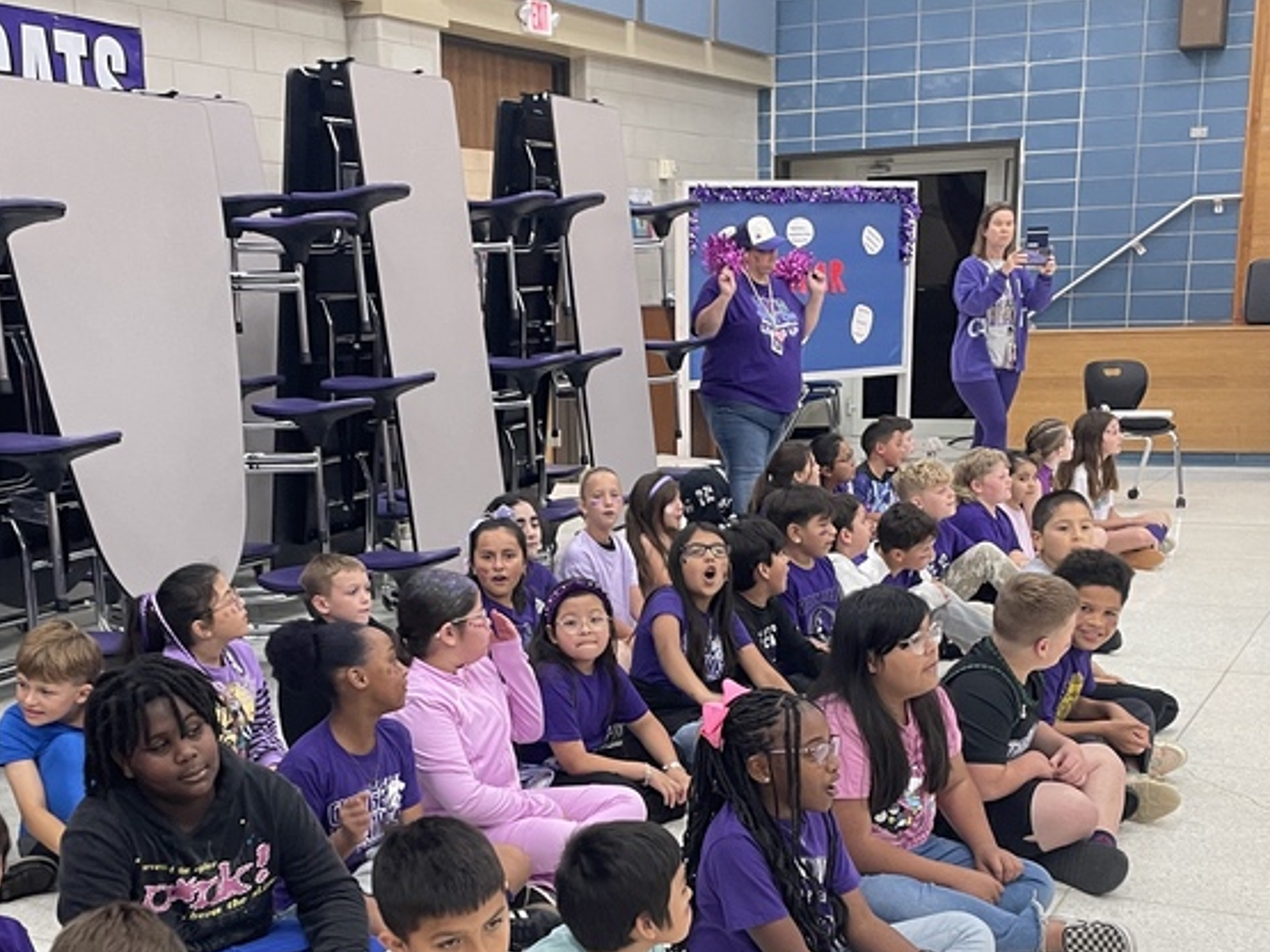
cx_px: 531
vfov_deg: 29.5
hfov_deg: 39.6
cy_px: 783
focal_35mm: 48
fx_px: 1761
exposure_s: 1/60
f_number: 1.6
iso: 80
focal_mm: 4.2
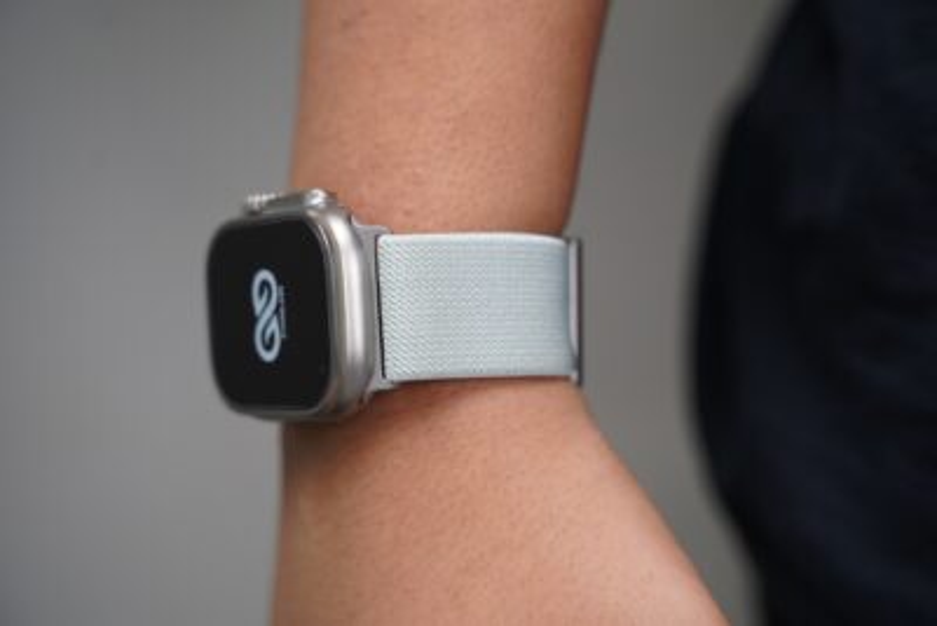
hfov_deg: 31.9
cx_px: 468
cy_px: 313
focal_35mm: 63
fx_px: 1640
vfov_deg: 21.6
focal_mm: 63
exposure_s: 1/90
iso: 1000
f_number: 4
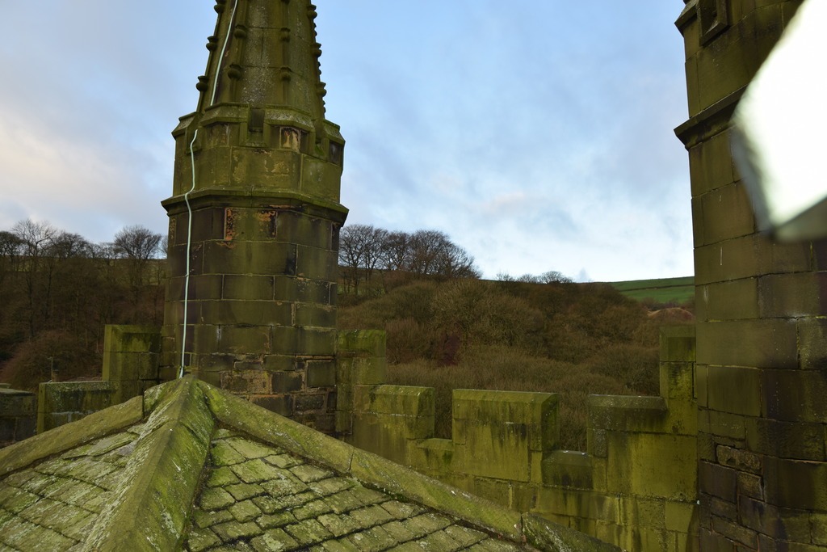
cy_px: 276
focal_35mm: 27
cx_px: 414
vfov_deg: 47.9
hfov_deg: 67.4
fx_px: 620
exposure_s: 1/125
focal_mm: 18
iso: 140
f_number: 5.6
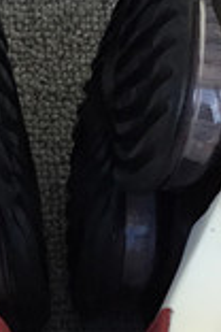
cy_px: 331
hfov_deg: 7.4
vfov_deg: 11.0
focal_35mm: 186
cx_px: 38
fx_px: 1713
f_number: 2.4
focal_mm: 3.3
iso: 25
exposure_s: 1/280
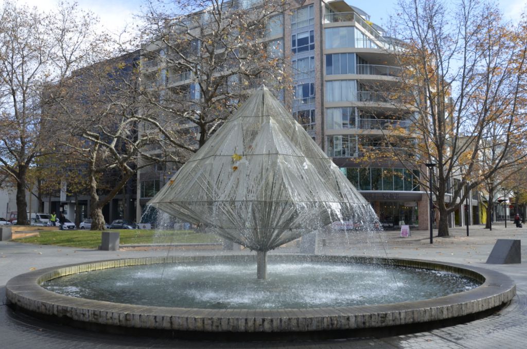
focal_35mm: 32
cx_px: 264
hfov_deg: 59.6
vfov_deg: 41.6
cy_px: 174
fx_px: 460
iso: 200
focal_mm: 21
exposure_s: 1/250
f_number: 8
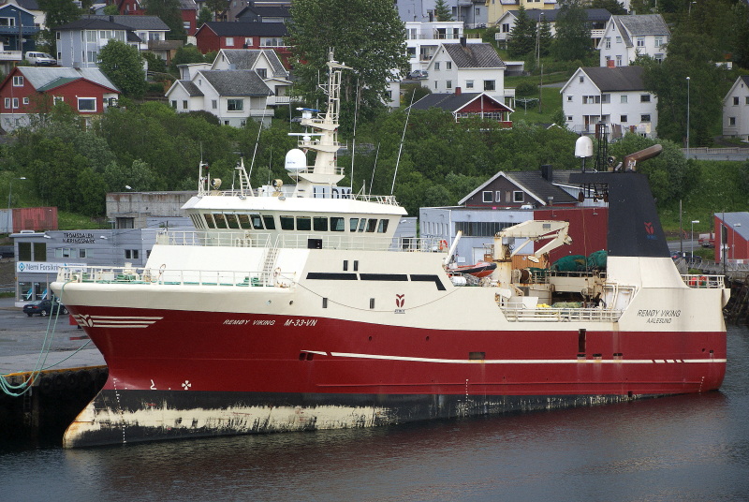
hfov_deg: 11.4
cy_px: 251
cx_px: 374
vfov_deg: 7.7
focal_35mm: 180
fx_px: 3750
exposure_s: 1/200
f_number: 5.6
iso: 100
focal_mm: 120
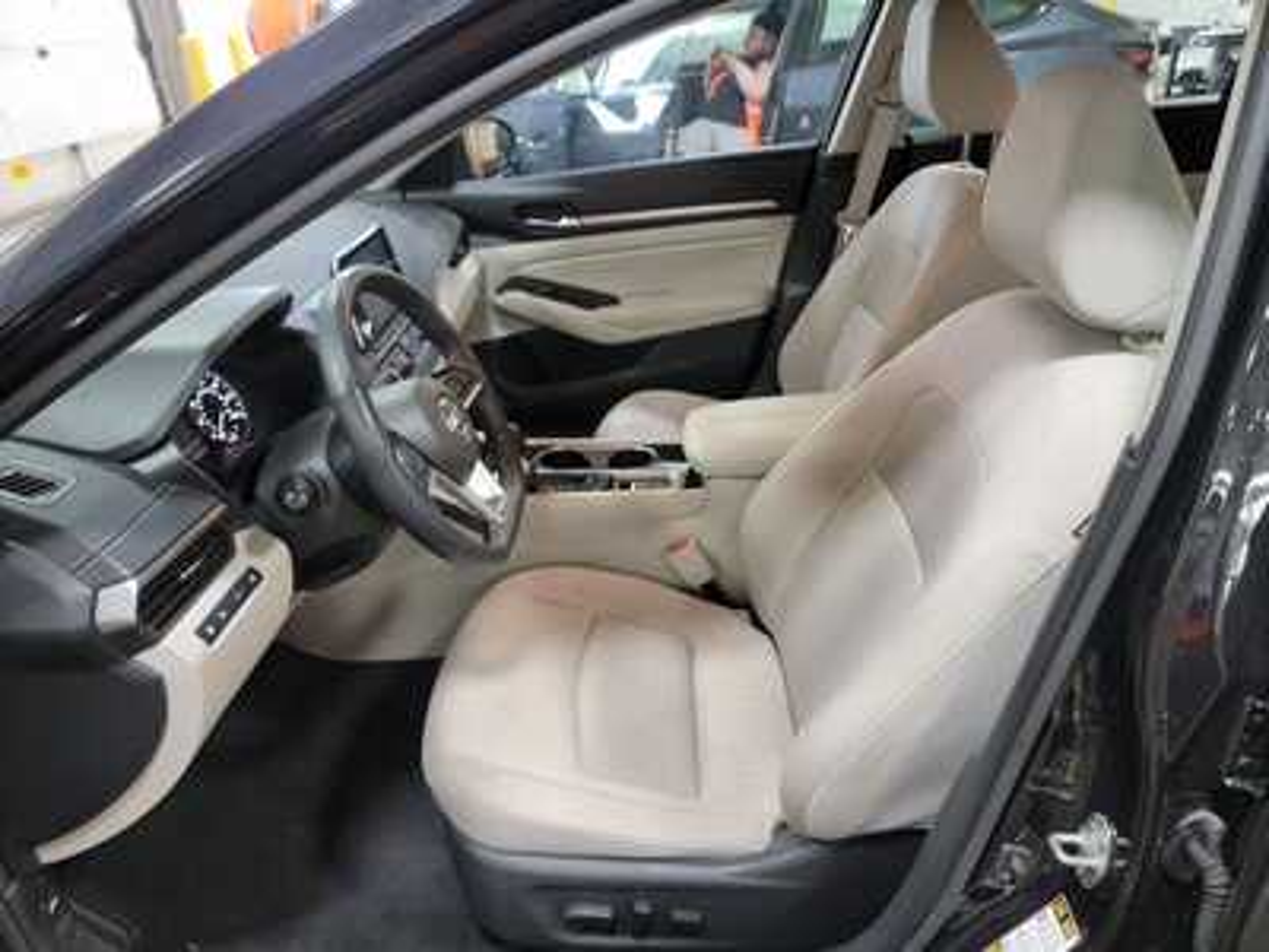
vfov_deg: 56.8
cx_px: 634
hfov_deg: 71.6
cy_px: 476
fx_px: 880
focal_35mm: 24
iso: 625
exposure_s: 1/59
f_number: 1.8
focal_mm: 6.7
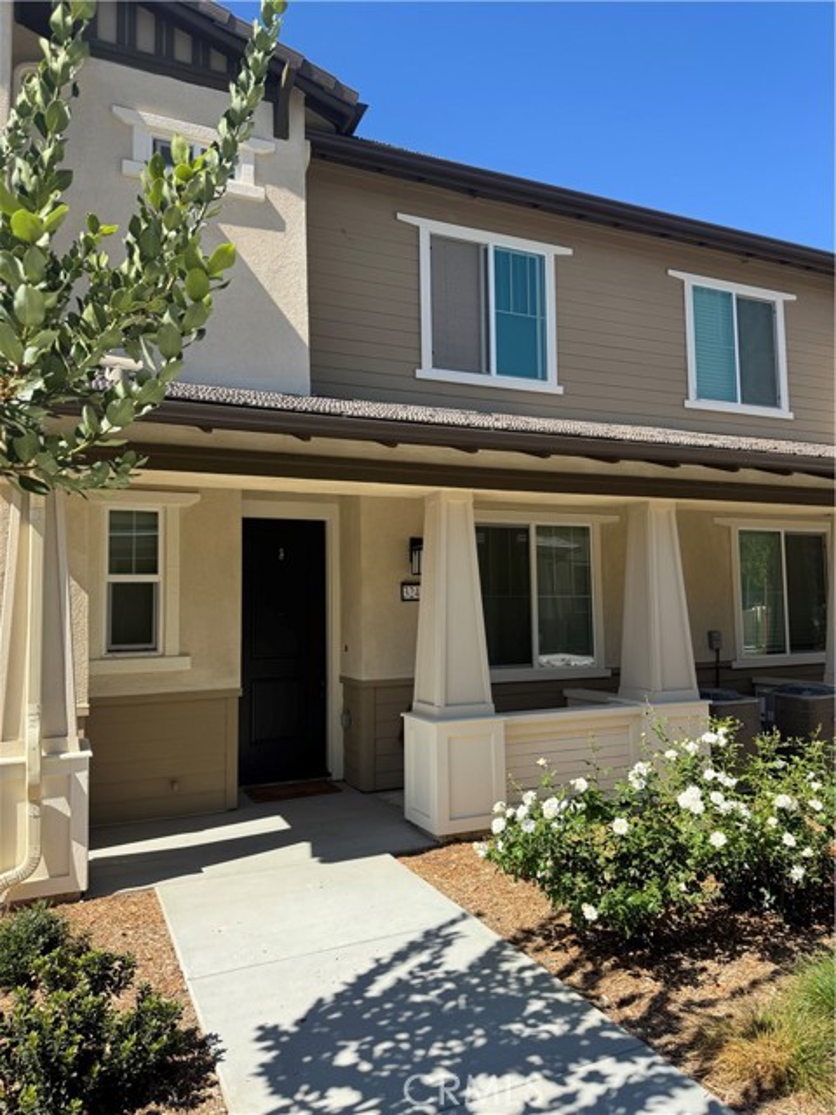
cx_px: 418
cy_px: 558
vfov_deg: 71.6
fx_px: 773
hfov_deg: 56.8
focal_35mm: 24
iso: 80
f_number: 1.78
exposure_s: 1/2506
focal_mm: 6.76
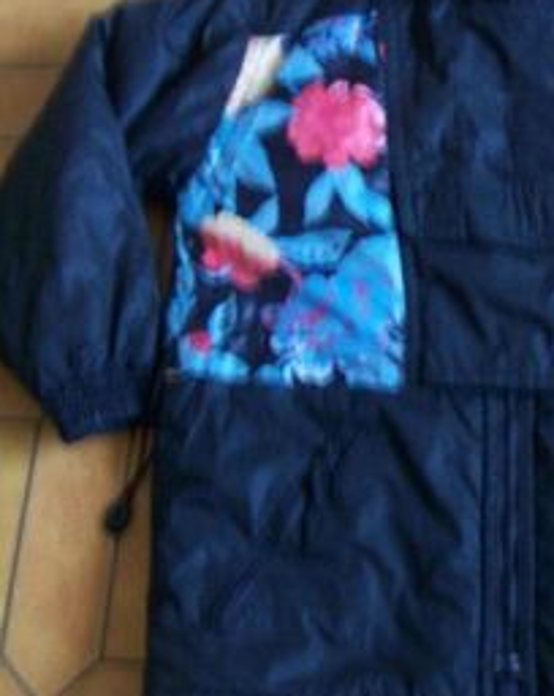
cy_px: 291
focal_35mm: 66
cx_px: 475
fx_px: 1356
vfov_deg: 28.7
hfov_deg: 22.6
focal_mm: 6
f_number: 2.7
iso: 200
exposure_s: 1/8
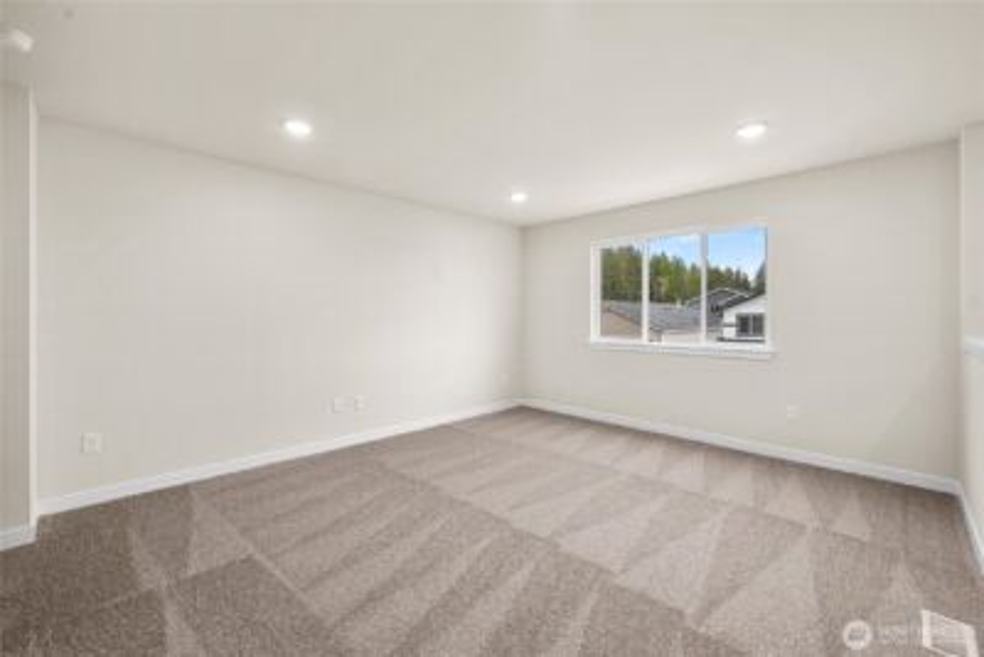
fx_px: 383
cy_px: 328
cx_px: 492
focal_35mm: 14
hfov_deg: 104.2
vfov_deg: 81.3
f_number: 7.1
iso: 1000
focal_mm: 14
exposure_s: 1/30
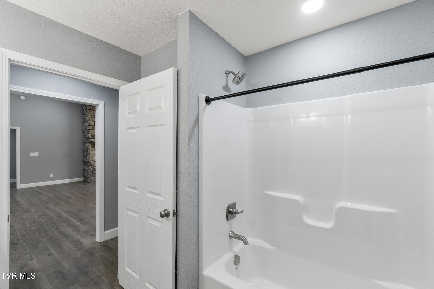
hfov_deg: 100.4
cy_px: 144
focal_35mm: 15
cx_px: 217
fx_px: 181
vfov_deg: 77.3
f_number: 8
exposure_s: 1/20
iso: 320
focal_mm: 10
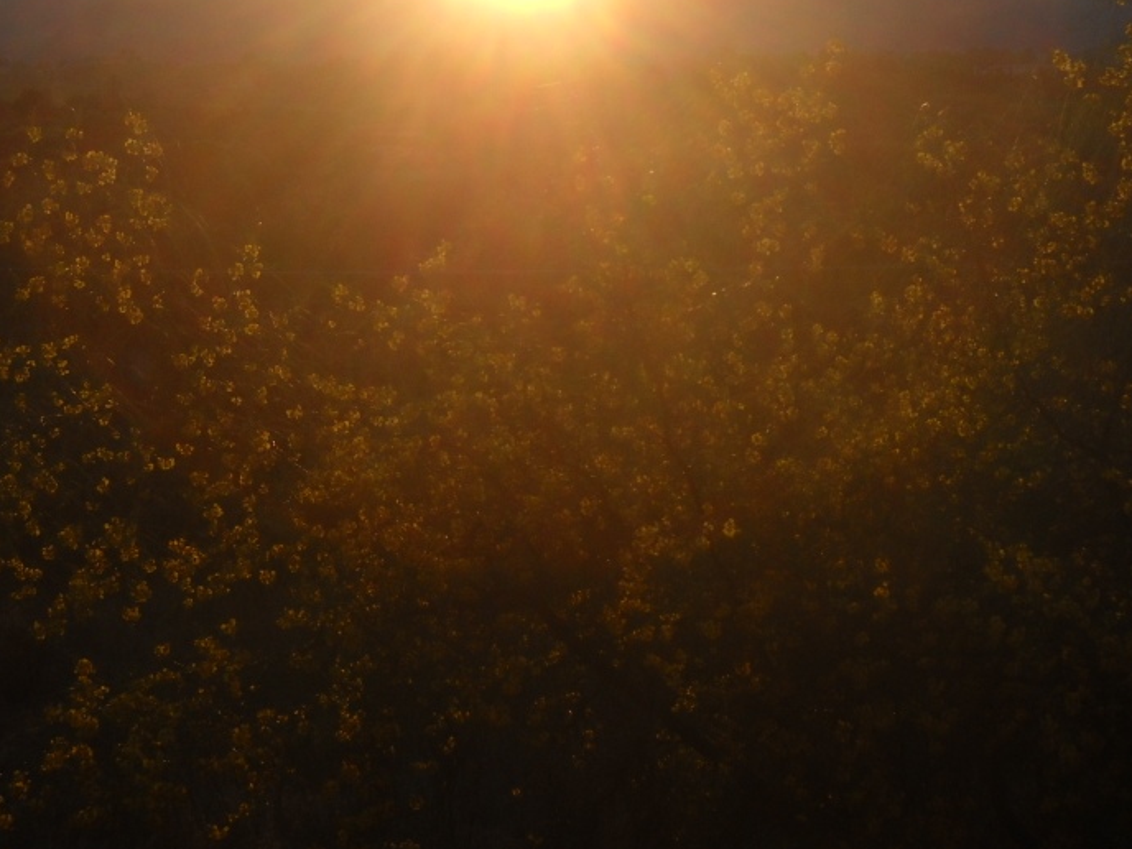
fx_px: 1995
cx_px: 630
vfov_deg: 23.9
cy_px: 268
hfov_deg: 31.7
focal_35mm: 61
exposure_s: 1/369
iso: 64
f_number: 5.5
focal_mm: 6.72
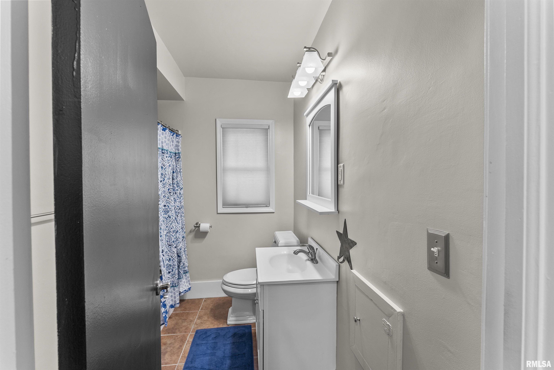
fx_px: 225
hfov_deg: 101.9
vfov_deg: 78.9
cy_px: 185
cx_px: 277
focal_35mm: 15
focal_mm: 14.6
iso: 1000
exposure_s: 1/4
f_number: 8
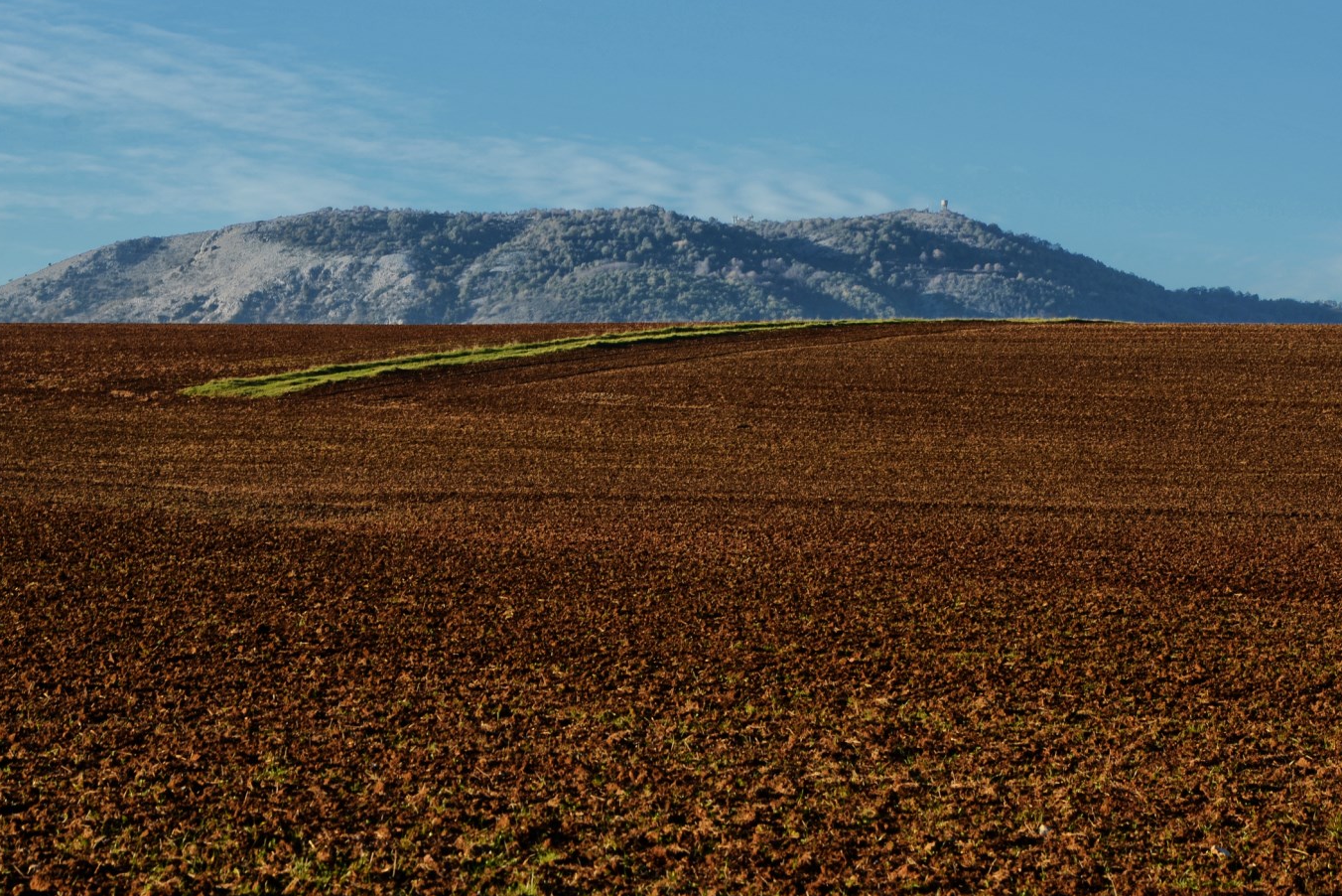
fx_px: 4906
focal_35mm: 132
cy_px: 441
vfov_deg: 10.4
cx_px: 586
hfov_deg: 15.6
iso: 100
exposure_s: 1/100
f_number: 10
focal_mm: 75
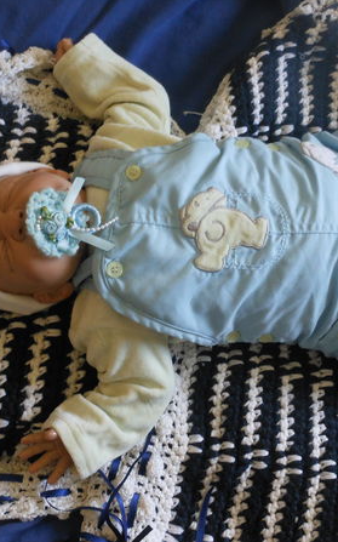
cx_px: 178
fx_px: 693
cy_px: 270
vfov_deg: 42.7
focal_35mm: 47
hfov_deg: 27.4
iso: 250
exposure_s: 1/30
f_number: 4
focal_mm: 5.9
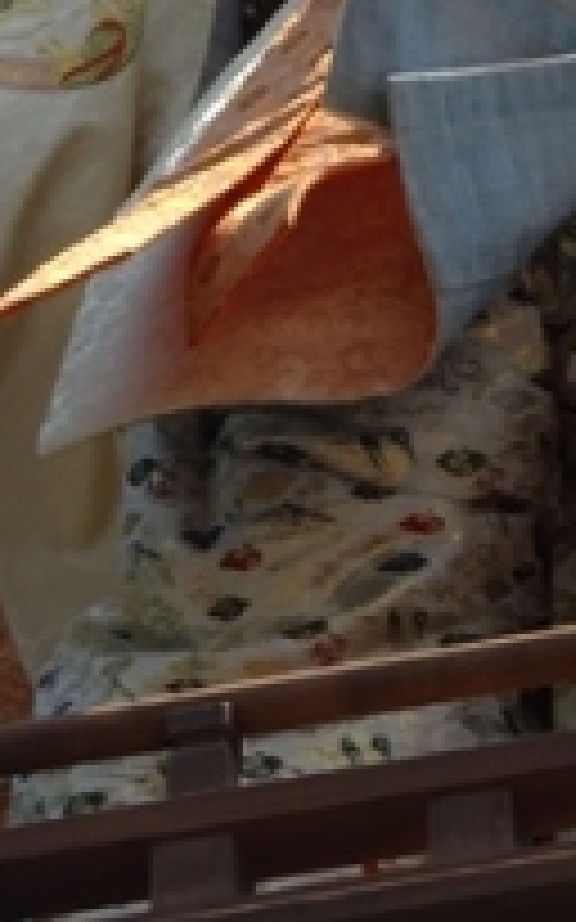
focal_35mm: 472
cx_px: 592
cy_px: -126
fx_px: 11863
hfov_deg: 2.8
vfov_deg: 4.4
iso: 80
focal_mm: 31.31
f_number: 5.6
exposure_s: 1/250
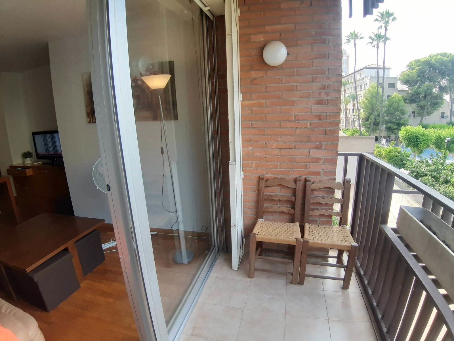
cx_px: 227
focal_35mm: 18
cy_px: 170
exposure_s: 1/100
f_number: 2.4
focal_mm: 1.87
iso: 80
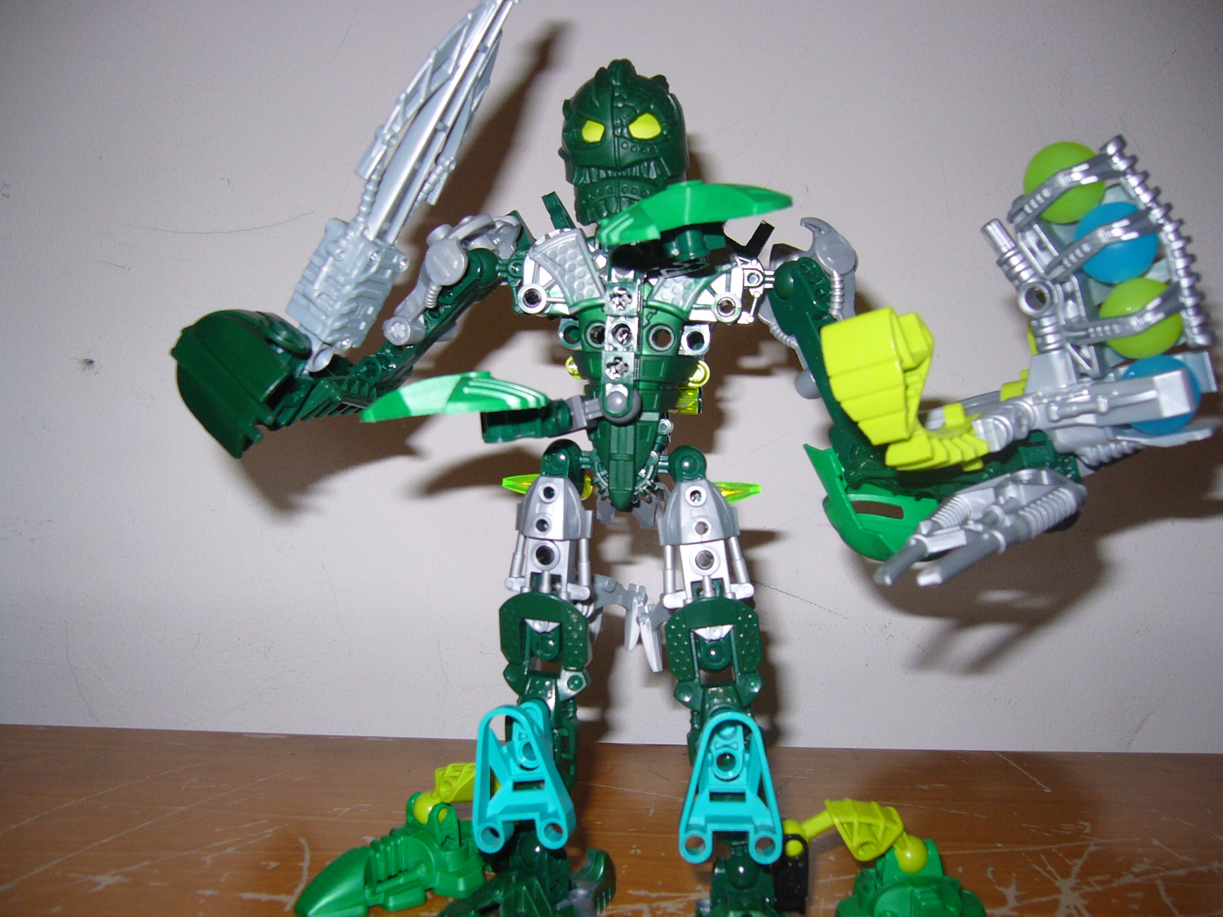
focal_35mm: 36
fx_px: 1272
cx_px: 612
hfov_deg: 51.4
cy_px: 462
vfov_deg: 39.7
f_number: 2.8
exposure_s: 1/60
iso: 100
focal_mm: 5.8
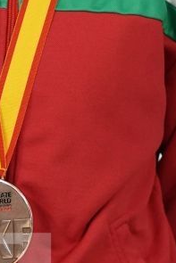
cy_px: -3
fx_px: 11909
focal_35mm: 1626
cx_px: -32
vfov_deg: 1.3
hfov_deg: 0.8
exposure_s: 1/500
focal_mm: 400
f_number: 2.8
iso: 4000
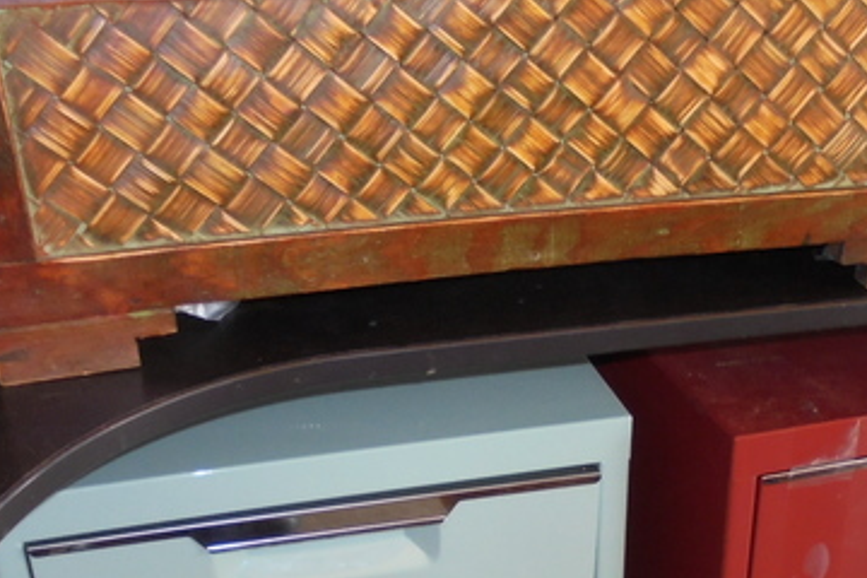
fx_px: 1397
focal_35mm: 58
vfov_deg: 21.9
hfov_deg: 34.1
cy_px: 665
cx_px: 586
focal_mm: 4.6
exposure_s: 1/30
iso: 200
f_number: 3.5
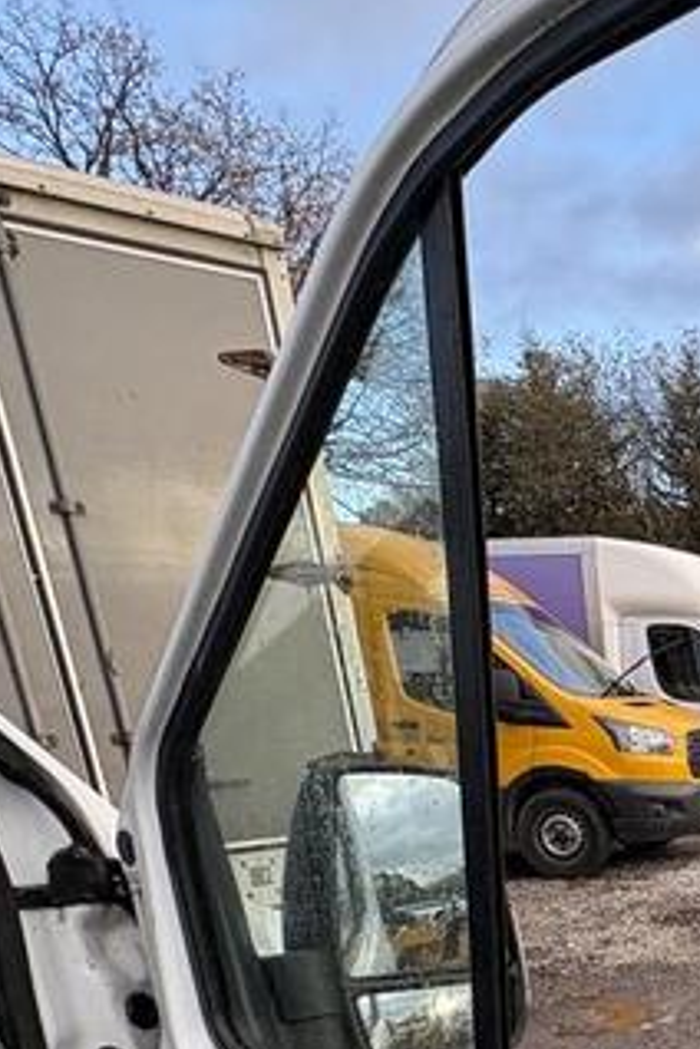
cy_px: 1069
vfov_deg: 40.9
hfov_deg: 26.1
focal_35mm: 41
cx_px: 984
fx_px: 1196
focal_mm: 2.22
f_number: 2.2
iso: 40
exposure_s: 1/288
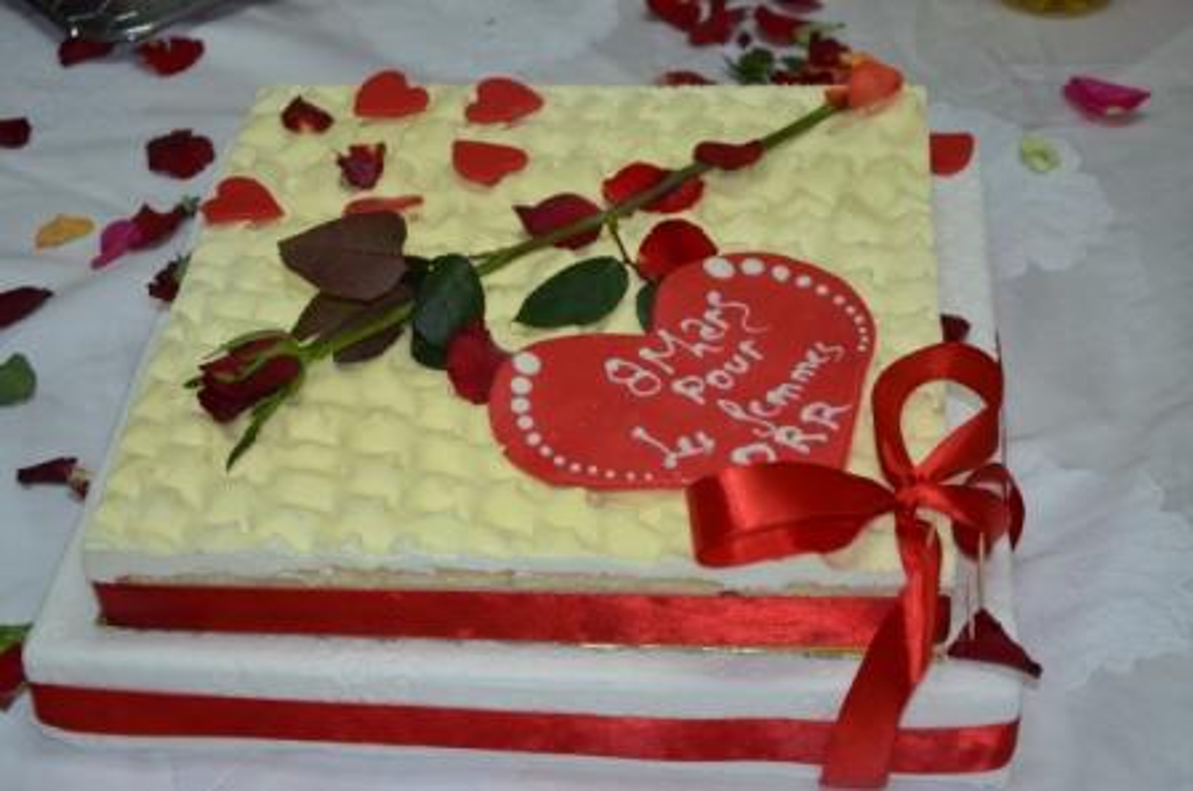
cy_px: 396
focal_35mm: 68
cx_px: 596
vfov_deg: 20.1
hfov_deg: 29.9
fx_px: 2233
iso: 640
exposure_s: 1/100
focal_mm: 45
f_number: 4.8
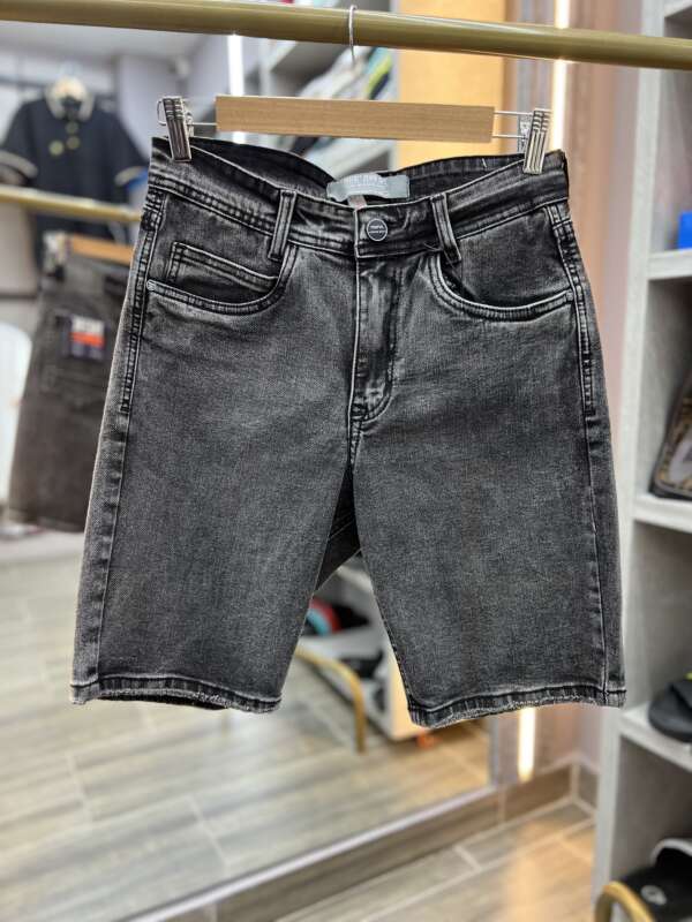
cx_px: 346
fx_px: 693
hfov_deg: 53.1
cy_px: 461
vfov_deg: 67.3
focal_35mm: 26
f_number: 1.5
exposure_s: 1/60
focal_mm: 5.7
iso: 125
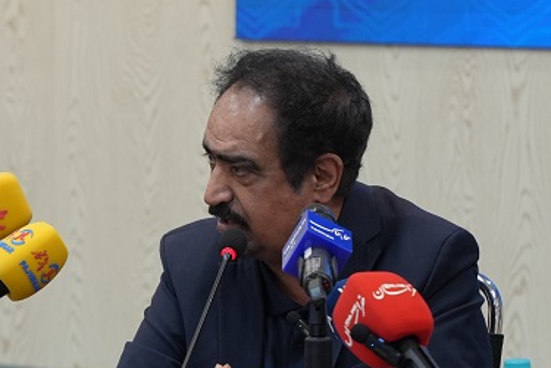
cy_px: 205
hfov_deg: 10.4
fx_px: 3000
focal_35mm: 196
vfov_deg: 7.0
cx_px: 76
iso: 1250
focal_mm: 70
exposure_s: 1/160
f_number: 4
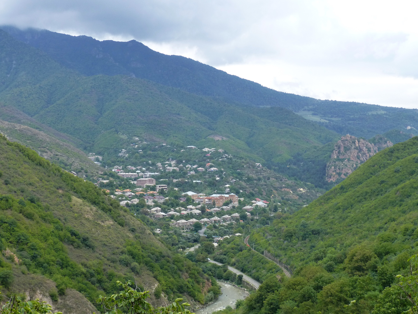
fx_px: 616
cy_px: 157
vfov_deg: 28.6
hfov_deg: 37.5
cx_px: 209
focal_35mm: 51
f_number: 4.4
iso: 160
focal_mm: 9
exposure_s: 1/250
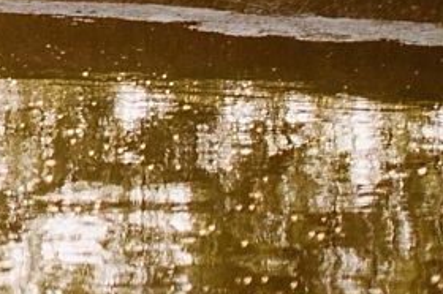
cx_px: -921
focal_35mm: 513
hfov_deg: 3.9
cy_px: -307
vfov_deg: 2.7
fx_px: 6305
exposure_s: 1/400
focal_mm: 70
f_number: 2.8
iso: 200
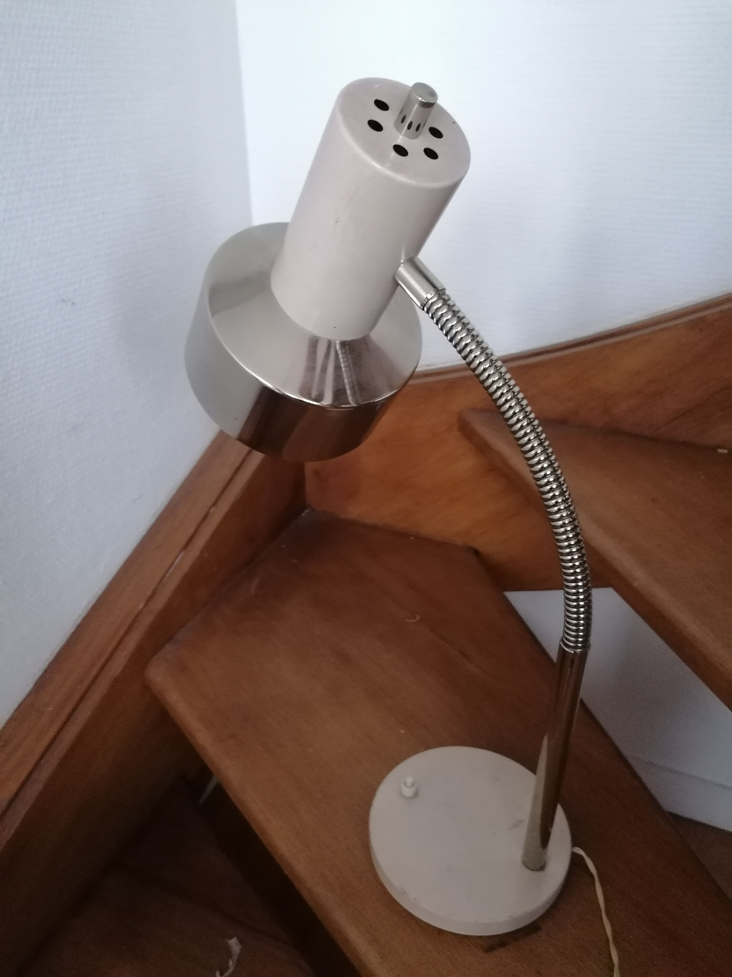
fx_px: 761
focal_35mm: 27
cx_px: 366
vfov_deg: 65.3
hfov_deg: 51.4
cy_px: 488
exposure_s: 1/16.7
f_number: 1.8
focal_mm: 4.75
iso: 1250
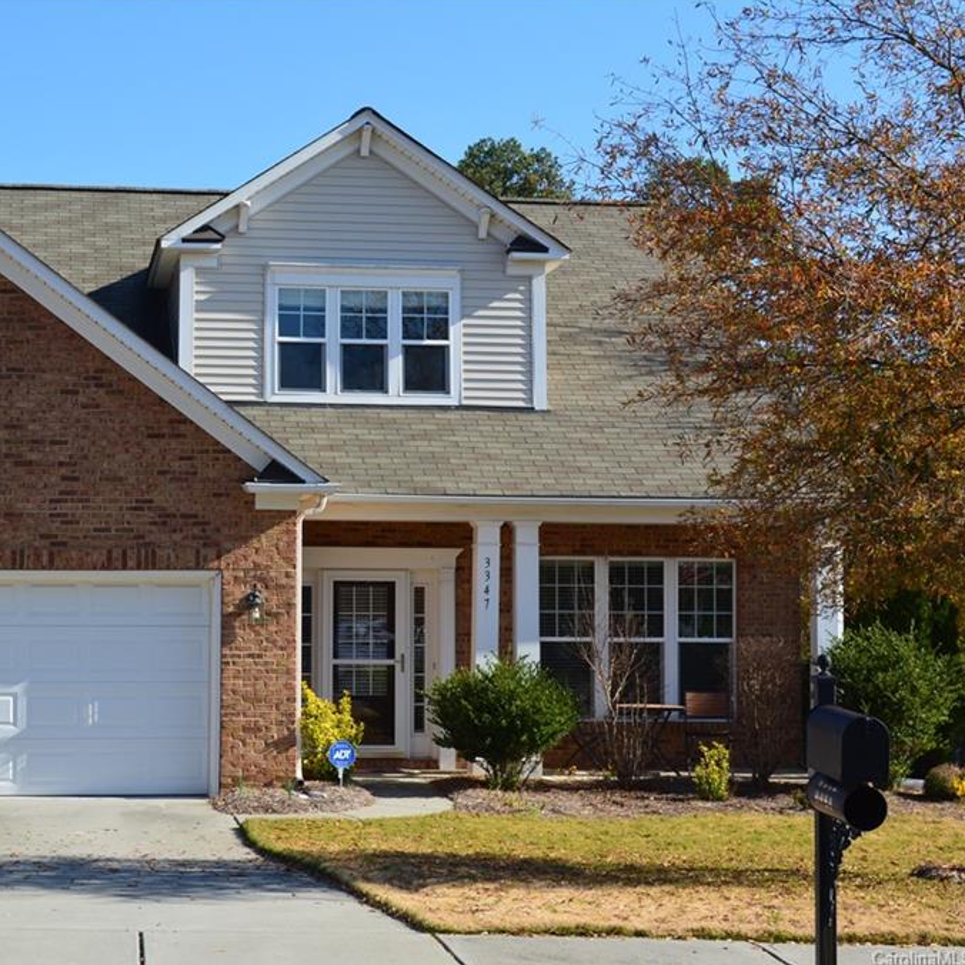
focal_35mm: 68
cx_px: 295
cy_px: 483
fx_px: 2133
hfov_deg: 25.3
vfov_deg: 25.5
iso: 400
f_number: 9
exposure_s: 1/160
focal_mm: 35
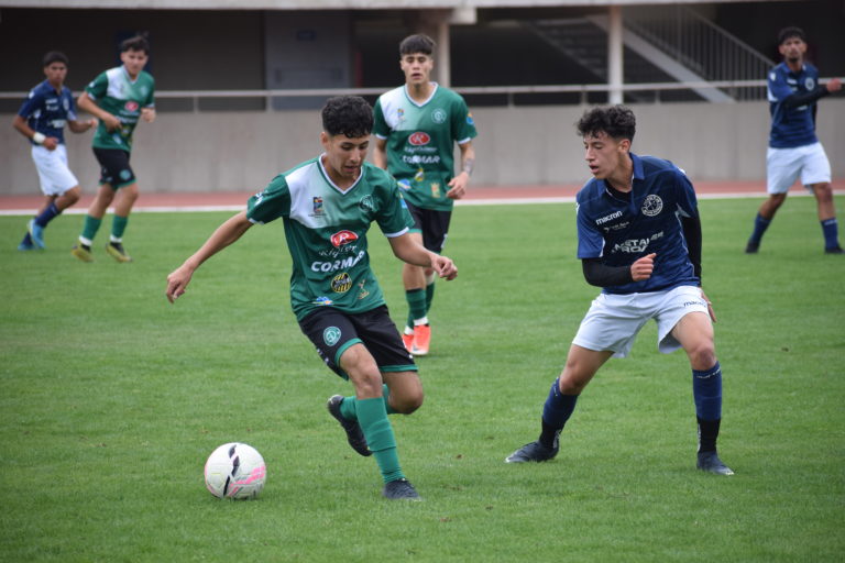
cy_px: 282
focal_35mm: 240
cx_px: 422
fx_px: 5633
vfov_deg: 5.7
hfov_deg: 8.6
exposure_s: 1/1250
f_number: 5.6
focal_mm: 160
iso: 400
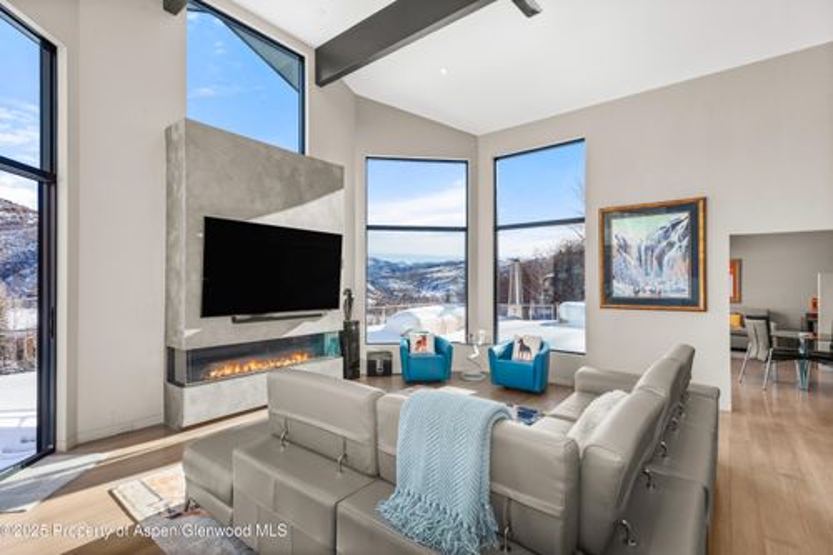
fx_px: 393
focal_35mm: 17
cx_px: 416
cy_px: 278
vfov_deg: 70.4
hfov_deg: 93.3
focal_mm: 17
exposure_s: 1/20
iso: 400
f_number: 7.1
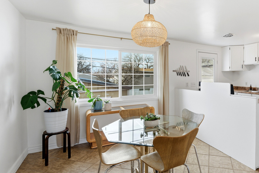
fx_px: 152
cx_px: 173
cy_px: 77
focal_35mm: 21
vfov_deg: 59.1
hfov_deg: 78.2
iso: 320
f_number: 8
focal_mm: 15.1
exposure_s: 1/800
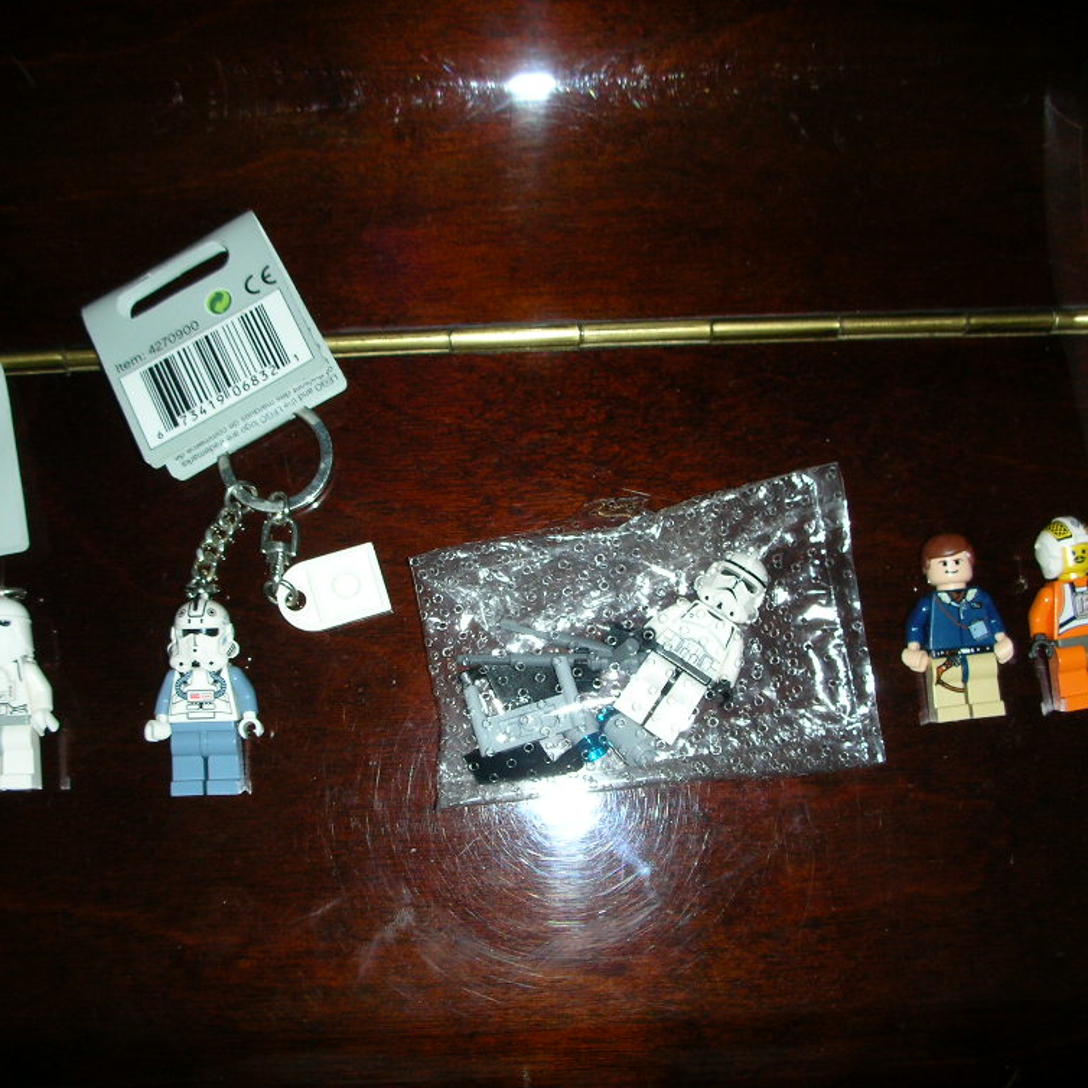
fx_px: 1494
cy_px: 548
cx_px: 472
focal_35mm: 42
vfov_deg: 40.0
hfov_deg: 40.0
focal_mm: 5.8
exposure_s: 1/60.1
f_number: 3
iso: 50
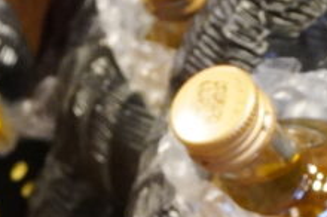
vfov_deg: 5.4
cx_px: -116
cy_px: 570
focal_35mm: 244
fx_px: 2213
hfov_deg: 8.3
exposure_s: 1/40
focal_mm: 28
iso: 3200
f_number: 11
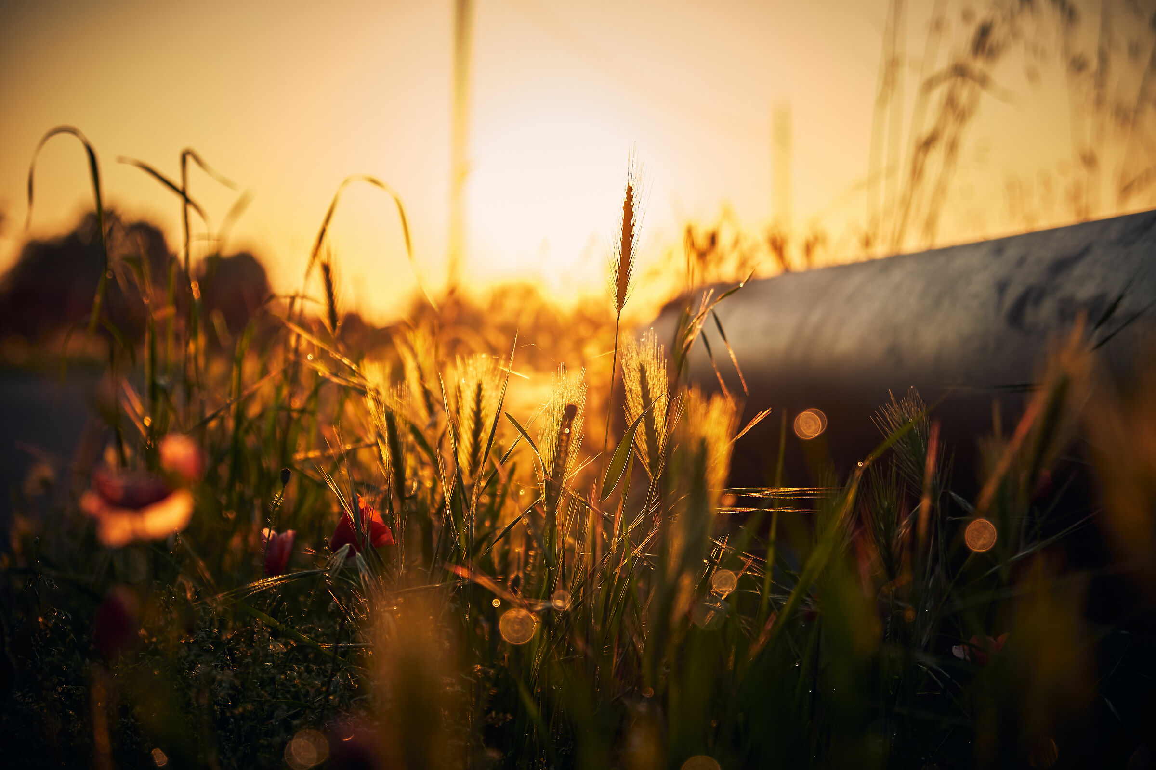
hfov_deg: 24.5
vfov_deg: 16.5
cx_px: 578
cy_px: 385
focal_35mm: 83
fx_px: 2665
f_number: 4
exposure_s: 1/500
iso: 200
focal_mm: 55
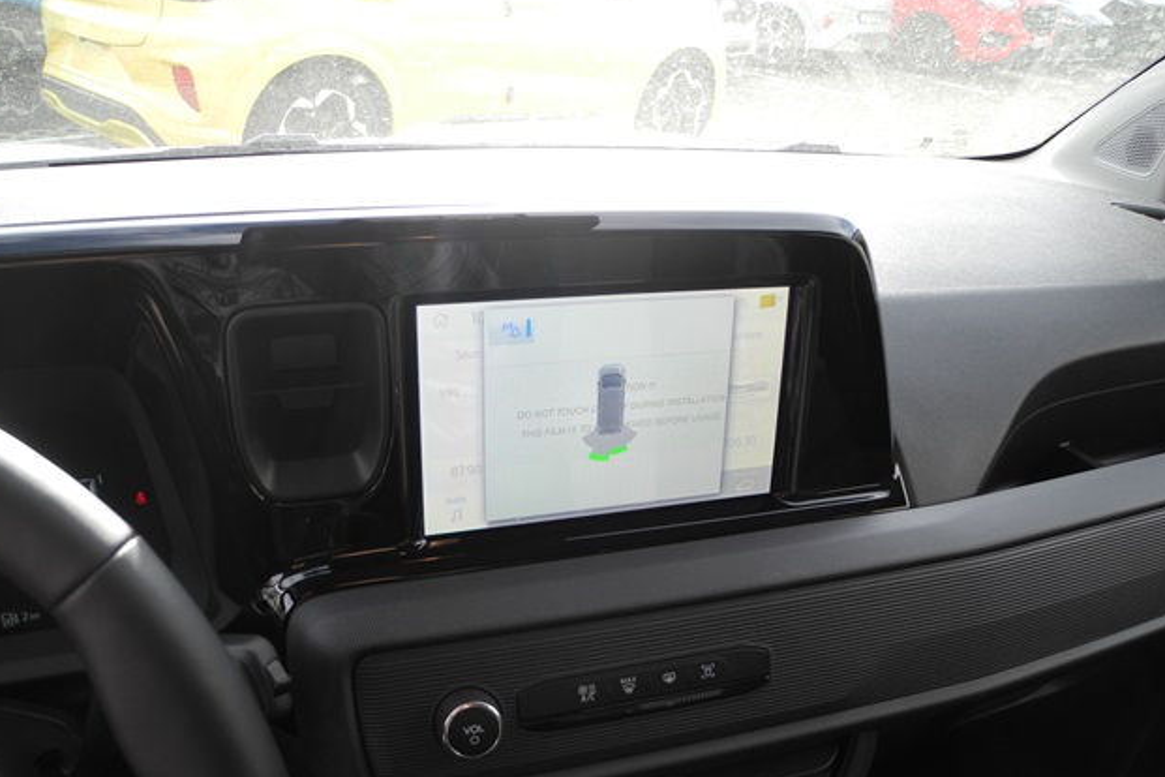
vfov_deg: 43.5
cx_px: 574
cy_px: 437
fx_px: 971
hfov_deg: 61.9
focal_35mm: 30
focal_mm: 6
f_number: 2.8
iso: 100
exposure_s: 1/160
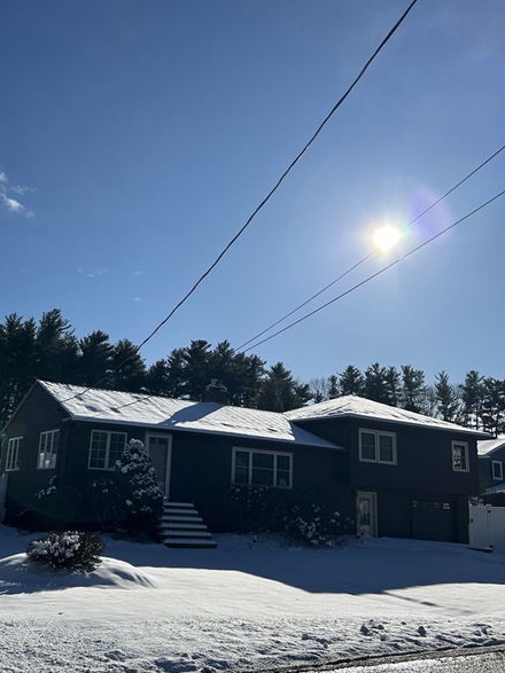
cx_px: 203
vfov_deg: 54.0
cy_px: 328
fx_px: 662
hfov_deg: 41.6
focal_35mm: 34
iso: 50
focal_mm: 5.7
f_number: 1.5
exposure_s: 1/12658
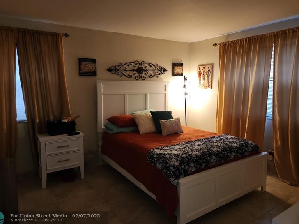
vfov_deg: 56.8
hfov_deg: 71.6
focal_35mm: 24
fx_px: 207
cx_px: 145
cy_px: 109
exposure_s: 1/24
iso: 160
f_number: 1.8
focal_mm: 5.4
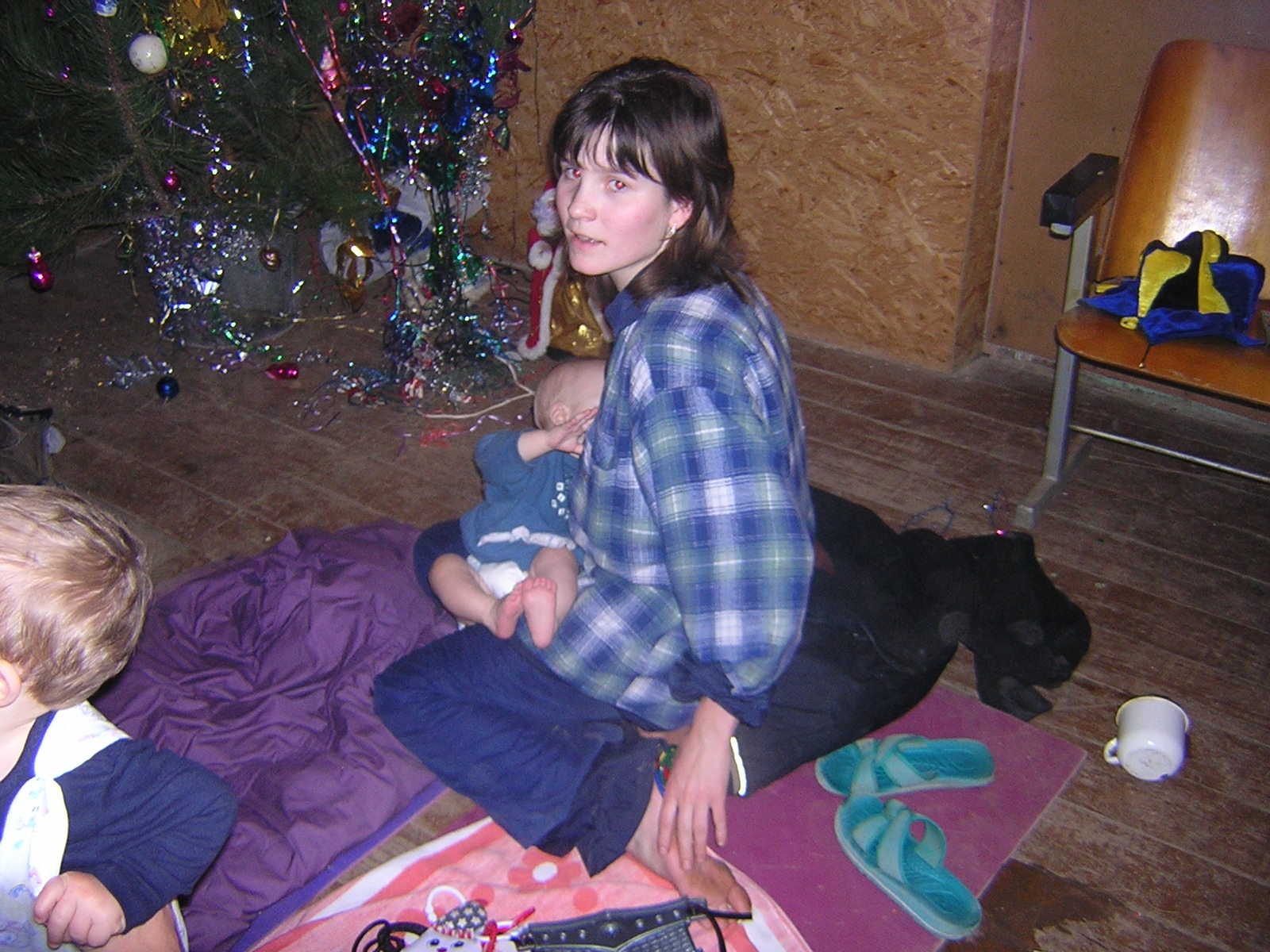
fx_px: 1321
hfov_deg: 51.4
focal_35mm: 36
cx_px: 635
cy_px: 476
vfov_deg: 39.7
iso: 239
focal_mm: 4.7
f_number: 2.6
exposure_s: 1/60.1
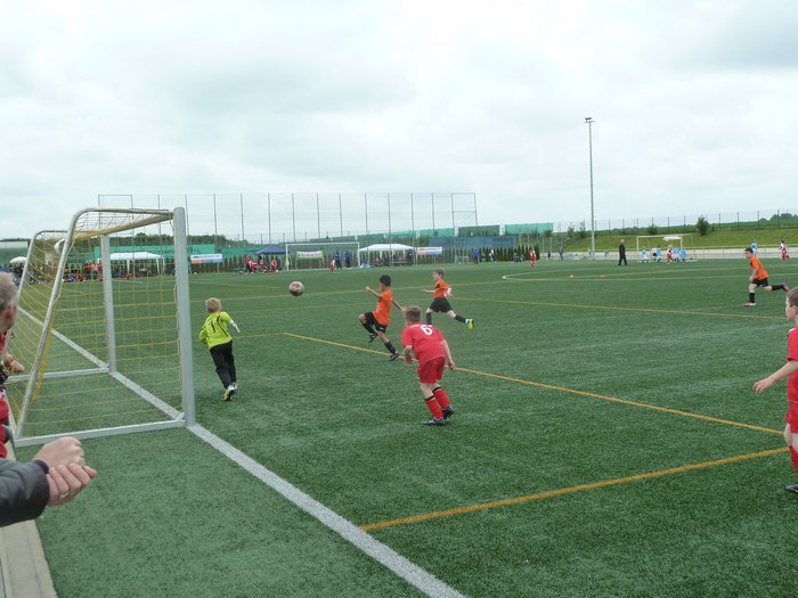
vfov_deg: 36.0
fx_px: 922
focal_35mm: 40
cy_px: 299
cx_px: 399
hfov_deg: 46.8
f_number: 4
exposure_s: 1/320
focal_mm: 6.5
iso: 125
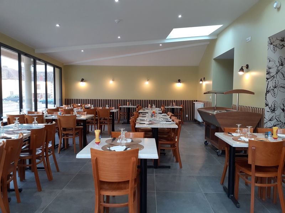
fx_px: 222
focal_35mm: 27
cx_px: 142
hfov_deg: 65.3
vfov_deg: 51.4
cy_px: 106
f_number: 1.9
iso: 50
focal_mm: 3.6
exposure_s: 1/50
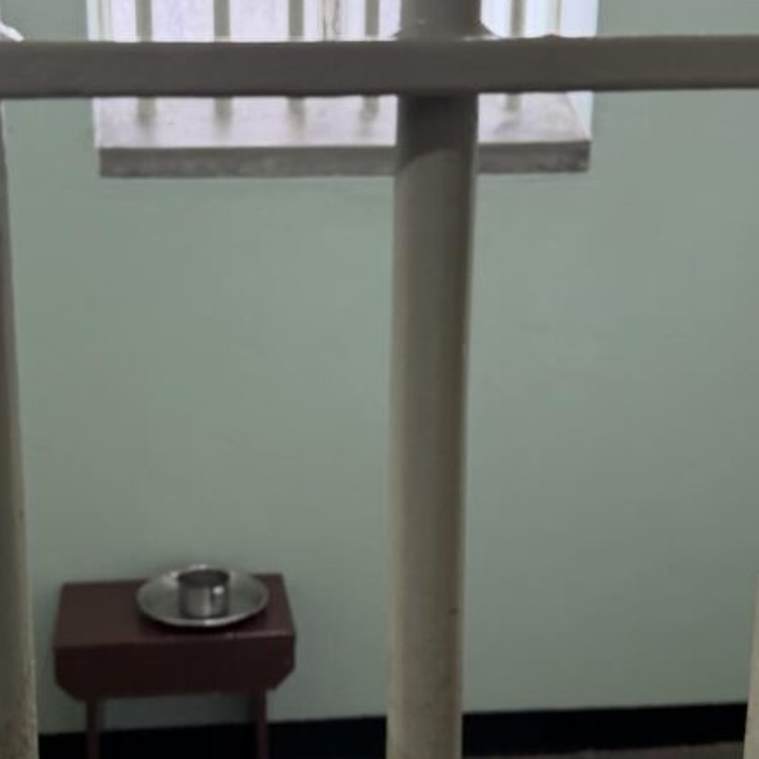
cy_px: 358
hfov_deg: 34.4
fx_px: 1216
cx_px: 267
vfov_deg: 34.7
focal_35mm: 49
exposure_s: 1/121
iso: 160
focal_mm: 6.76
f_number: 1.78
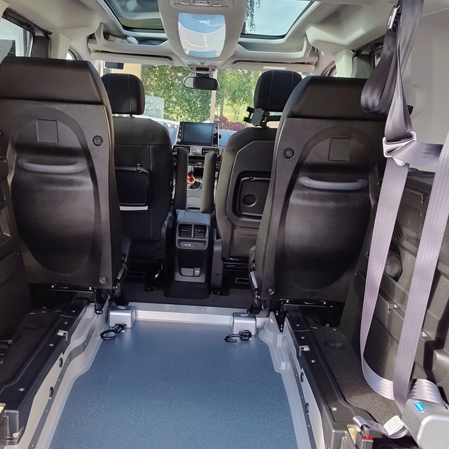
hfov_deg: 44.8
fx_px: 543
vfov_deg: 44.4
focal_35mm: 37
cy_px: 294
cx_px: 193
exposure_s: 1/100
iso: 197
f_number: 1.8
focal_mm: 5.56
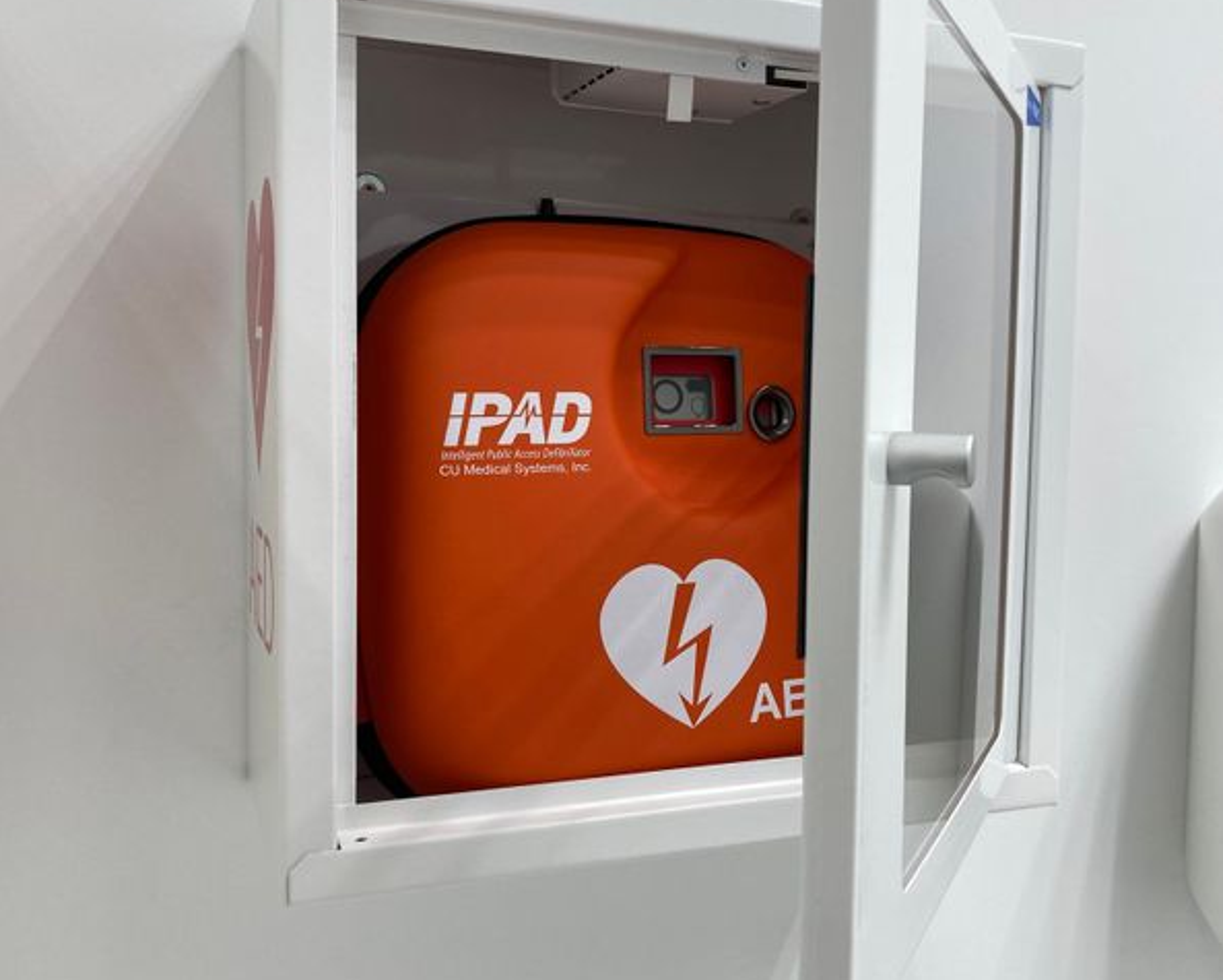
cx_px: 683
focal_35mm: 35
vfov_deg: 42.3
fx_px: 1267
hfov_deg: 51.4
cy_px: 491
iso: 32
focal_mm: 3.99
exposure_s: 1/100
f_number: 1.8
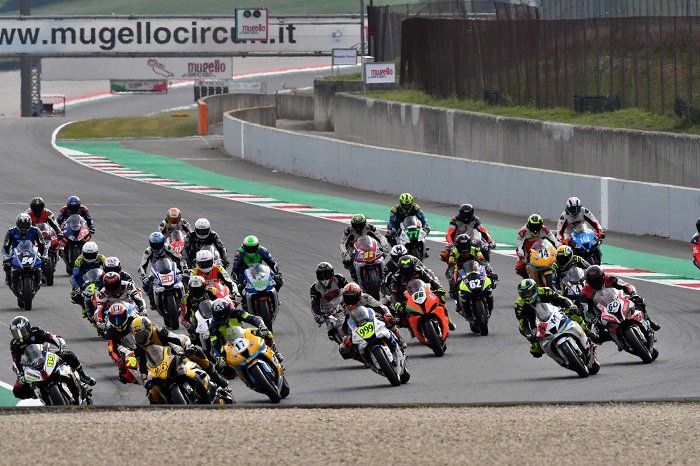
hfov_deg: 3.7
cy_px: 233
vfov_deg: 2.5
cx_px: 350
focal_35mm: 555
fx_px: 10786
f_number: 11
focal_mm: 370
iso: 640
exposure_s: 1/1250
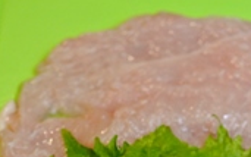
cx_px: 208
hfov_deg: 17.6
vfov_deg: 11.0
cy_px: 191
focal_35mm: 117
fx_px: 801
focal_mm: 18.5
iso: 400
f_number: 1.8
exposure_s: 1/125
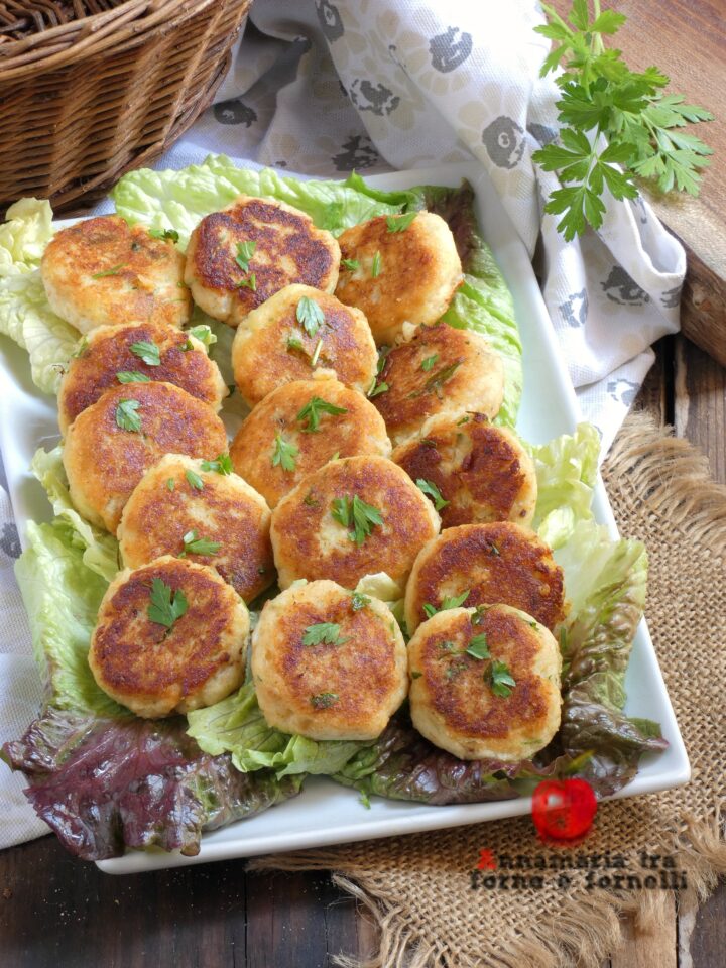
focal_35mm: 173
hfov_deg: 8.6
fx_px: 4838
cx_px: 363
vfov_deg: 11.4
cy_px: 484
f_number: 6.3
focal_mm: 30.9
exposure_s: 1
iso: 80
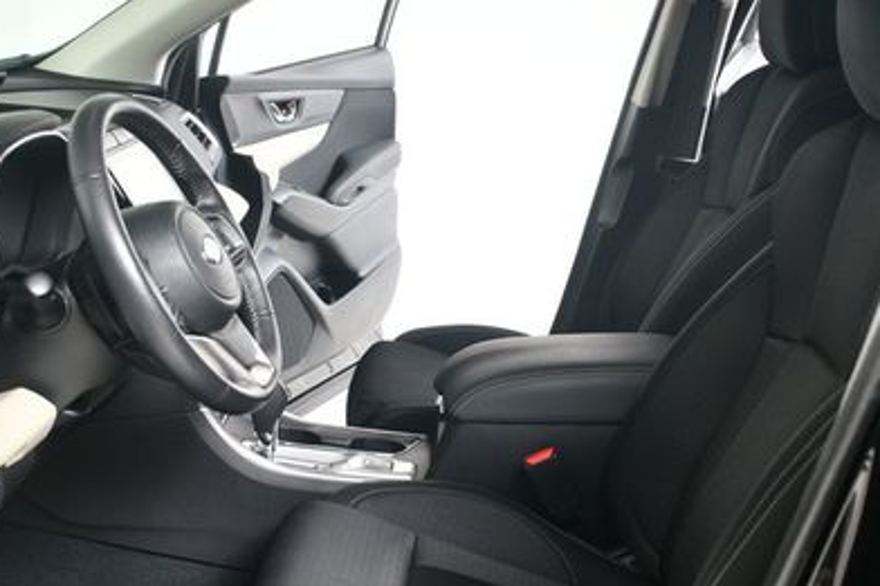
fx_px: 1197
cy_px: 368
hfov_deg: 40.3
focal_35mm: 49
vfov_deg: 27.4
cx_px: 420
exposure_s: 1/160
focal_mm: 20
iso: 100
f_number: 3.5
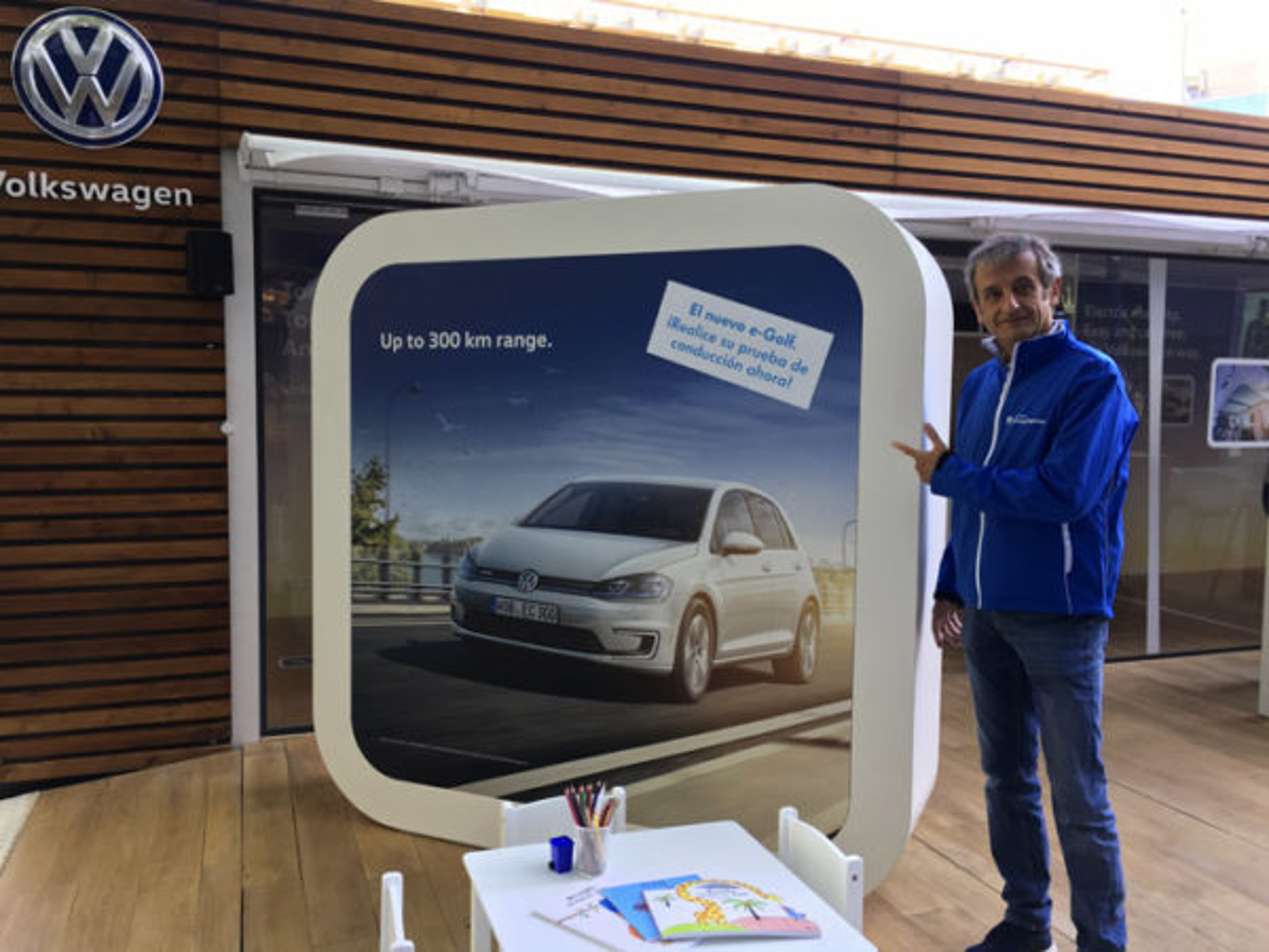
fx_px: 1063
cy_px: 476
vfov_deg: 48.2
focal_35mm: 29
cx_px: 634
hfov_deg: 61.7
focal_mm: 4.15
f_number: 2.2
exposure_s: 1/50
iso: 32
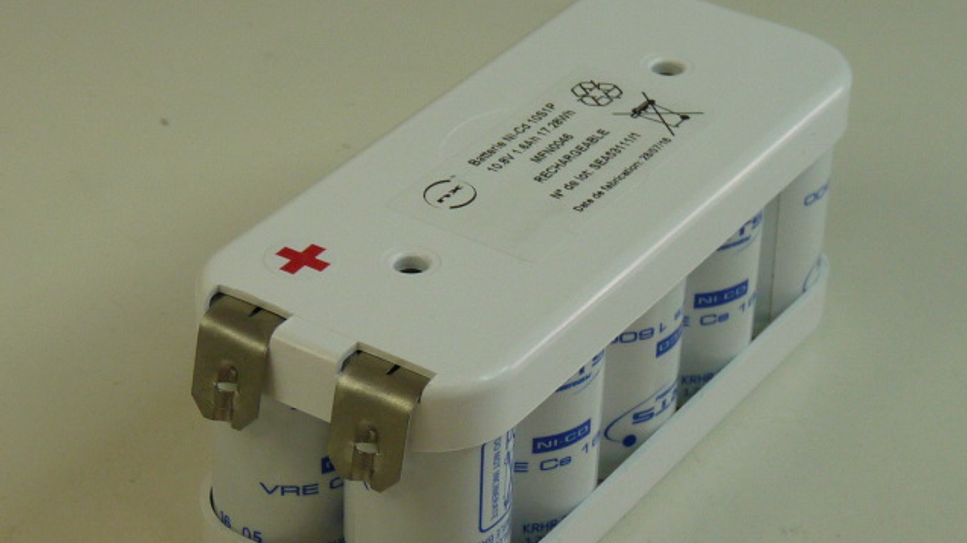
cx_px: 483
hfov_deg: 20.6
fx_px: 2666
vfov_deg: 11.6
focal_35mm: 104
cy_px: 317
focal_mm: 9.8
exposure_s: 1/160
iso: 200
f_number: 3.2
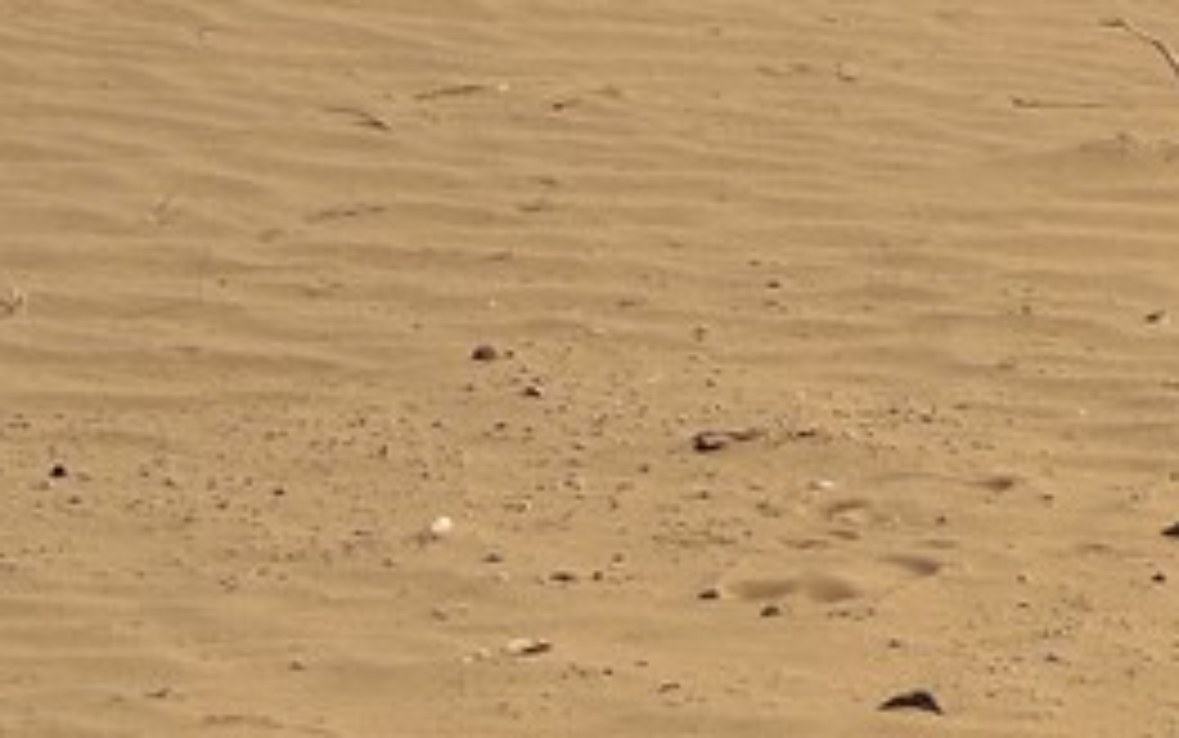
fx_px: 7586
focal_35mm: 236
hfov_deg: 7.8
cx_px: 3456
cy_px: -502
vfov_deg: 5.5
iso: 200
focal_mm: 38
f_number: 11
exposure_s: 1/400
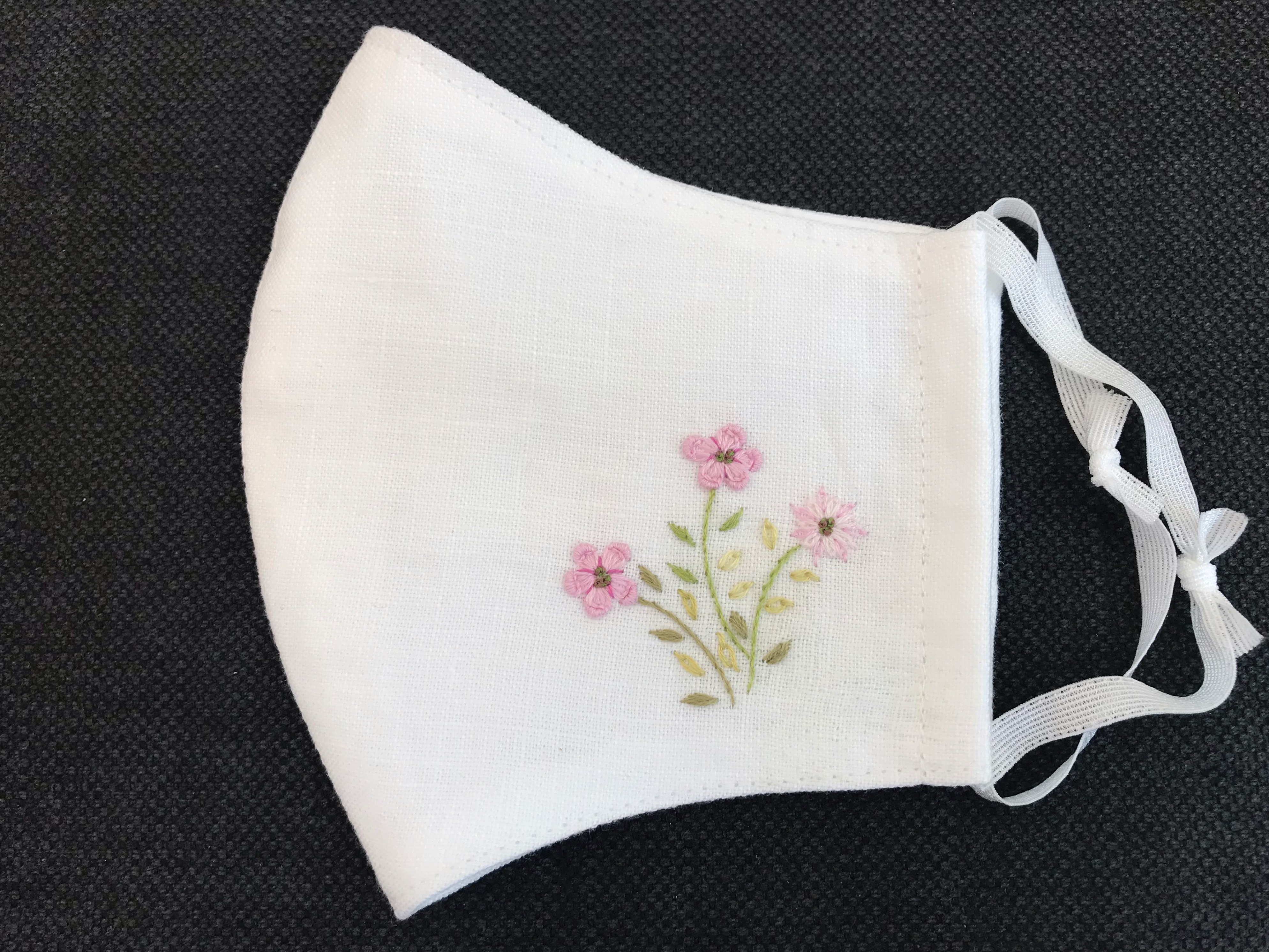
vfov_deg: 49.7
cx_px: 634
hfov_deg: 63.4
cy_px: 476
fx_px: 1026
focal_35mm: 28
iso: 20
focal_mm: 3.99
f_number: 1.8
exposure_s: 1/105
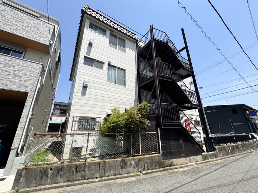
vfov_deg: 85.7
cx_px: 129
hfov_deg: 102.1
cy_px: 96
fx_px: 104
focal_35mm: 14
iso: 50
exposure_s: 1/2494
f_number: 2.2
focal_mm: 2.22
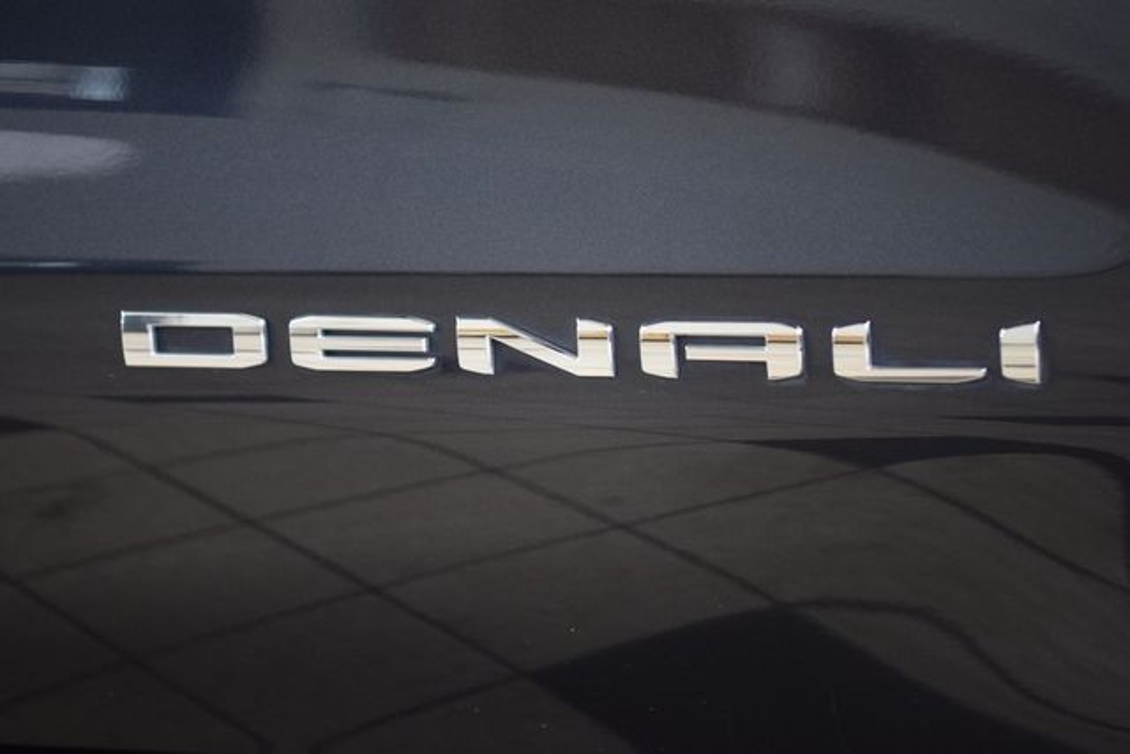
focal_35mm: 105
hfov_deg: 19.5
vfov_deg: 13.0
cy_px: 377
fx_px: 3296
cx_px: 565
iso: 1600
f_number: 2.8
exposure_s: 1/60
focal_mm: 70
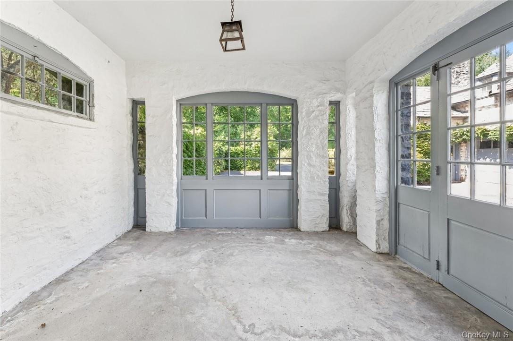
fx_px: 199
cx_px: 256
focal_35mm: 14
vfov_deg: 81.1
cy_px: 170
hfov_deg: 104.3
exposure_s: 1/5
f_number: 11
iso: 200
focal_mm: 14
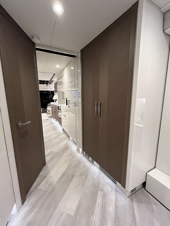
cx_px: 85
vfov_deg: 102.1
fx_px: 92
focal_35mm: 14
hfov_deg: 85.7
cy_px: 113
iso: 500
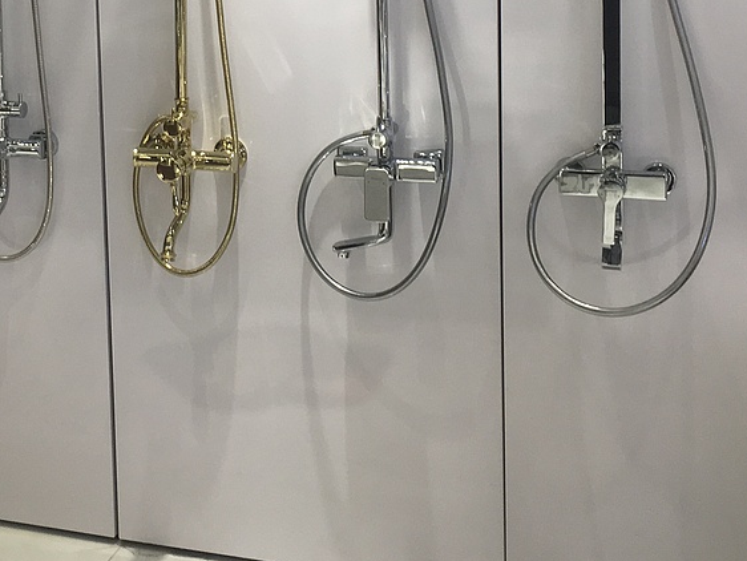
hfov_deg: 29.0
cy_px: 13
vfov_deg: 21.6
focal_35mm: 66
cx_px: 191
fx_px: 1425
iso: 32
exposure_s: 1/60
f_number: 2.2
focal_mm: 4.15
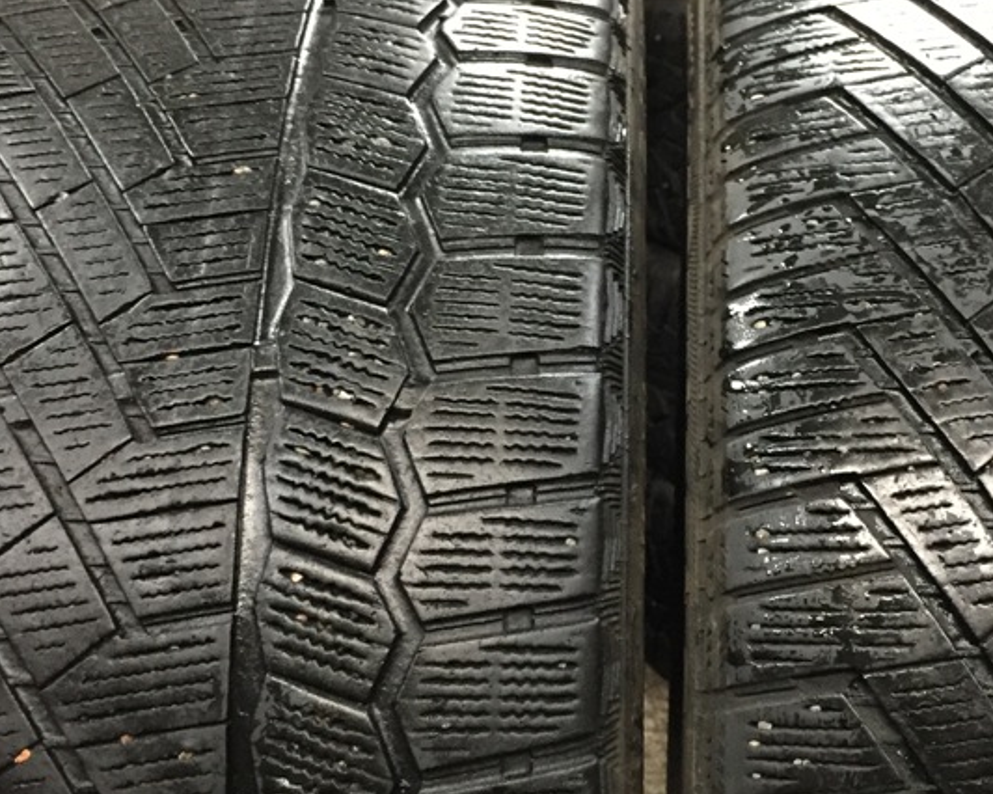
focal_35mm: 52
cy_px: 457
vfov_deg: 29.1
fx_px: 1528
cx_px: 636
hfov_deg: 35.8
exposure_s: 1/17
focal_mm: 4.15
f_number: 2.2
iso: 250
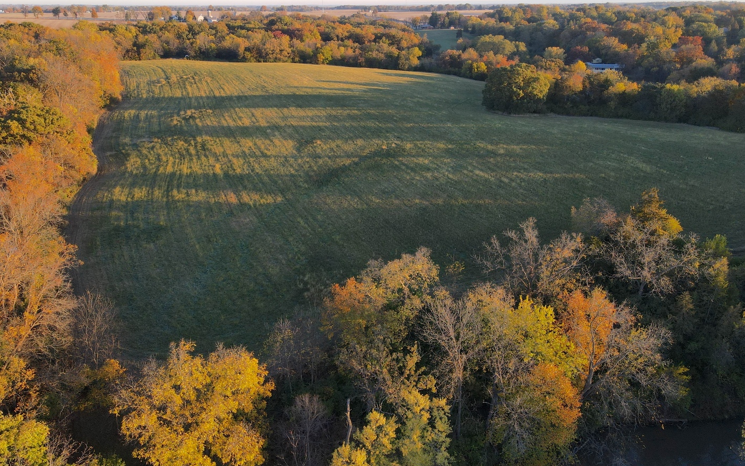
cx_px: 370
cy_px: 230
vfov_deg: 47.6
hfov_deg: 70.4
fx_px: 528
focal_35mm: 26
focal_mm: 4.5
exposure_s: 1/100
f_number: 2.8
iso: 100
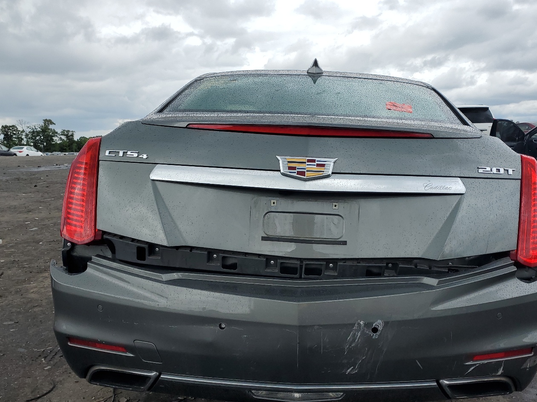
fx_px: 512
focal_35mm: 33
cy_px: 242
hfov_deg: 55.3
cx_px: 293
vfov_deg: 42.7
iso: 50
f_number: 1.5
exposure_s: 1/2500
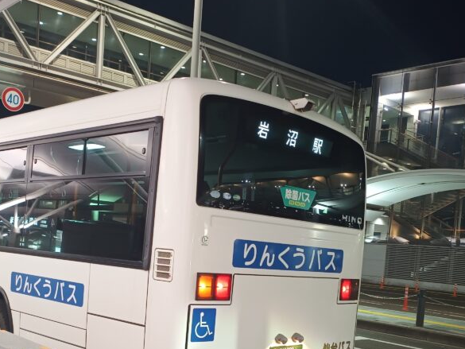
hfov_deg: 44.8
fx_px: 564
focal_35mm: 42
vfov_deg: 33.0
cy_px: 297
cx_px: 230
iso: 1578
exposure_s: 1/33.3
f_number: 1.4
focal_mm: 5.89
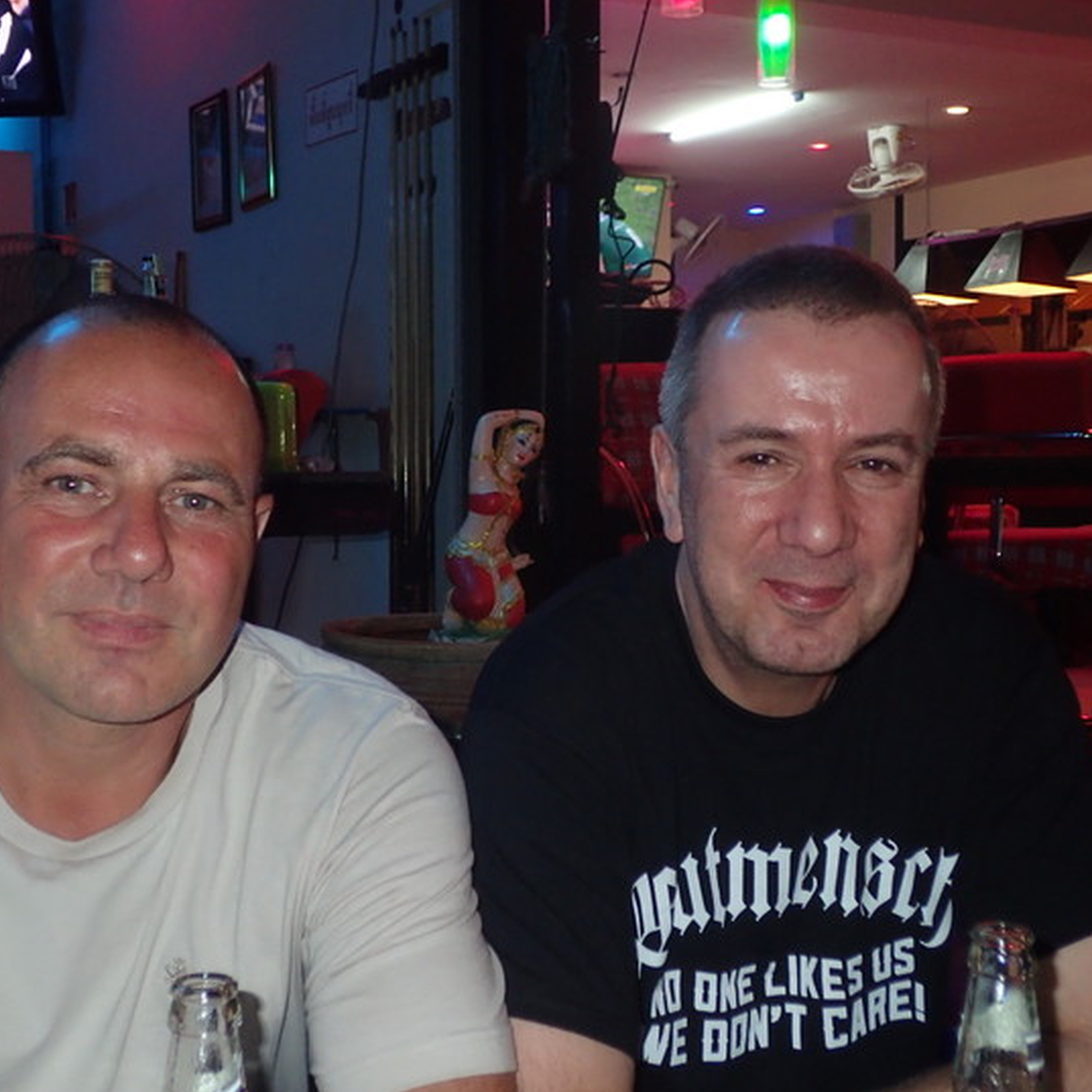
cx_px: 460
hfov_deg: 34.0
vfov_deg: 34.0
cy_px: 592
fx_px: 1785
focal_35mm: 50
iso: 320
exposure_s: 1/40
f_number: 2.7
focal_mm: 6.86
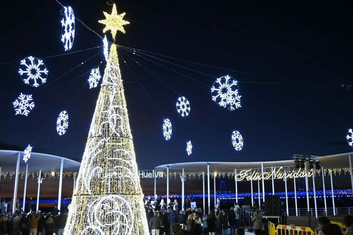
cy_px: 128
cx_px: 201
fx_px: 363
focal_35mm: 37
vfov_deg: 35.9
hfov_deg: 51.7
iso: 1600
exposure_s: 1/125
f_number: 4
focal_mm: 18
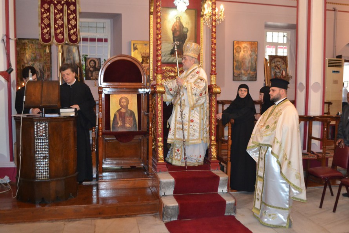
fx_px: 320
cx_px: 174
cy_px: 116
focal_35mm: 33
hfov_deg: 57.2
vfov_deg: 40.0
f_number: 4
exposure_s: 1/60
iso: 2200
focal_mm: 22
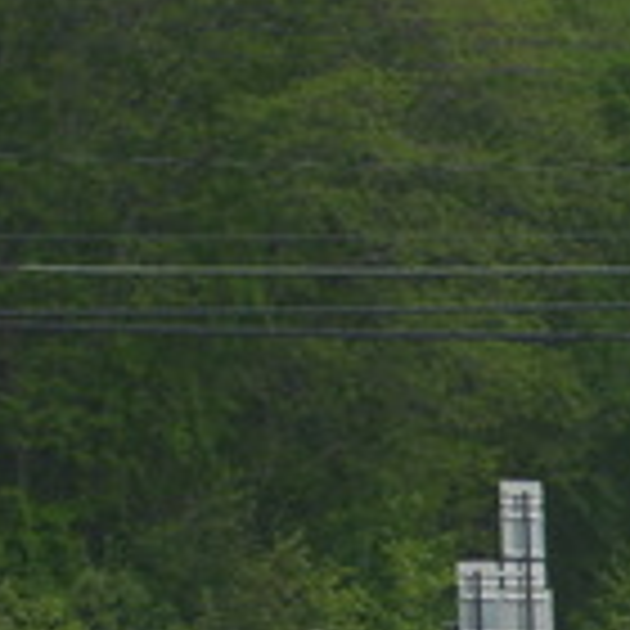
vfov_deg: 4.3
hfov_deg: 4.2
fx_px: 8422
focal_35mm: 409
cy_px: 644
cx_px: 1328
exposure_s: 1/250
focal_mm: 18
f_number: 4.6
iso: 80
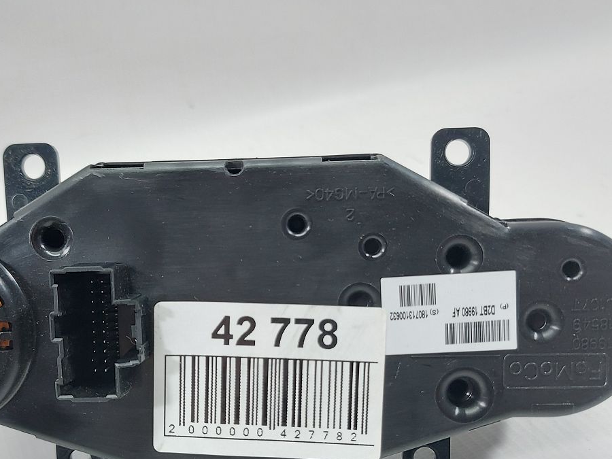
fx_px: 654
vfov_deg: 38.3
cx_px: 248
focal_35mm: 37
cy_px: 304
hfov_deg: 49.9
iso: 100
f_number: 1.8
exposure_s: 1/50
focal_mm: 5.23
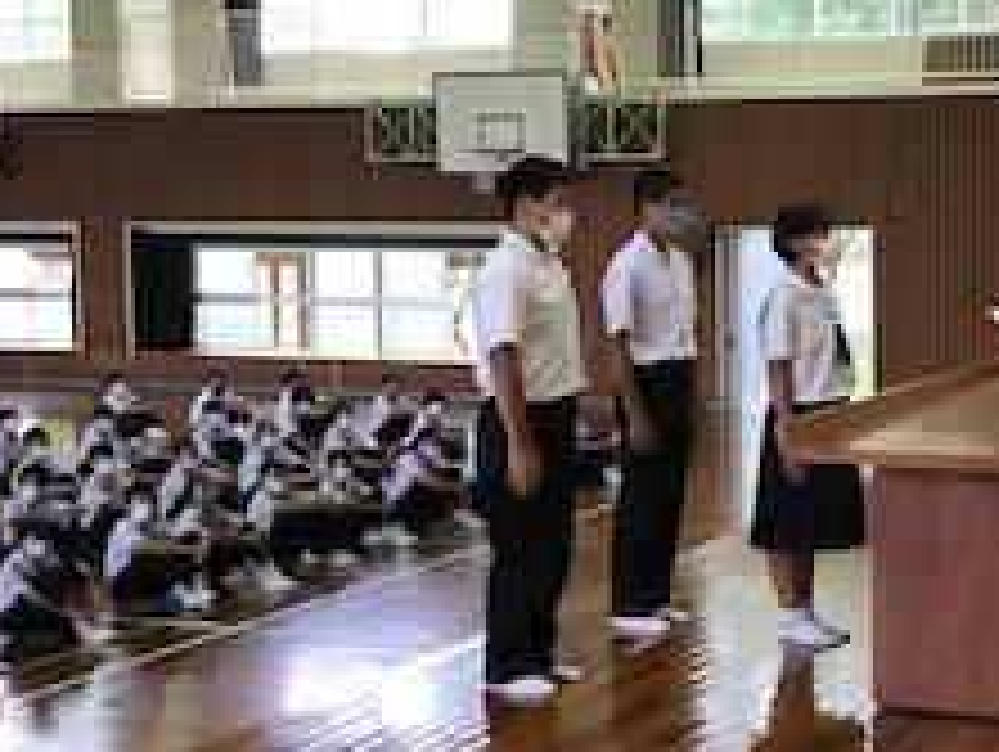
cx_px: 886
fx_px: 1936
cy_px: 342
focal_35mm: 67
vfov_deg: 22.0
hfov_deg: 27.9
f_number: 2.4
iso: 64
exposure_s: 1/30
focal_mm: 3.3
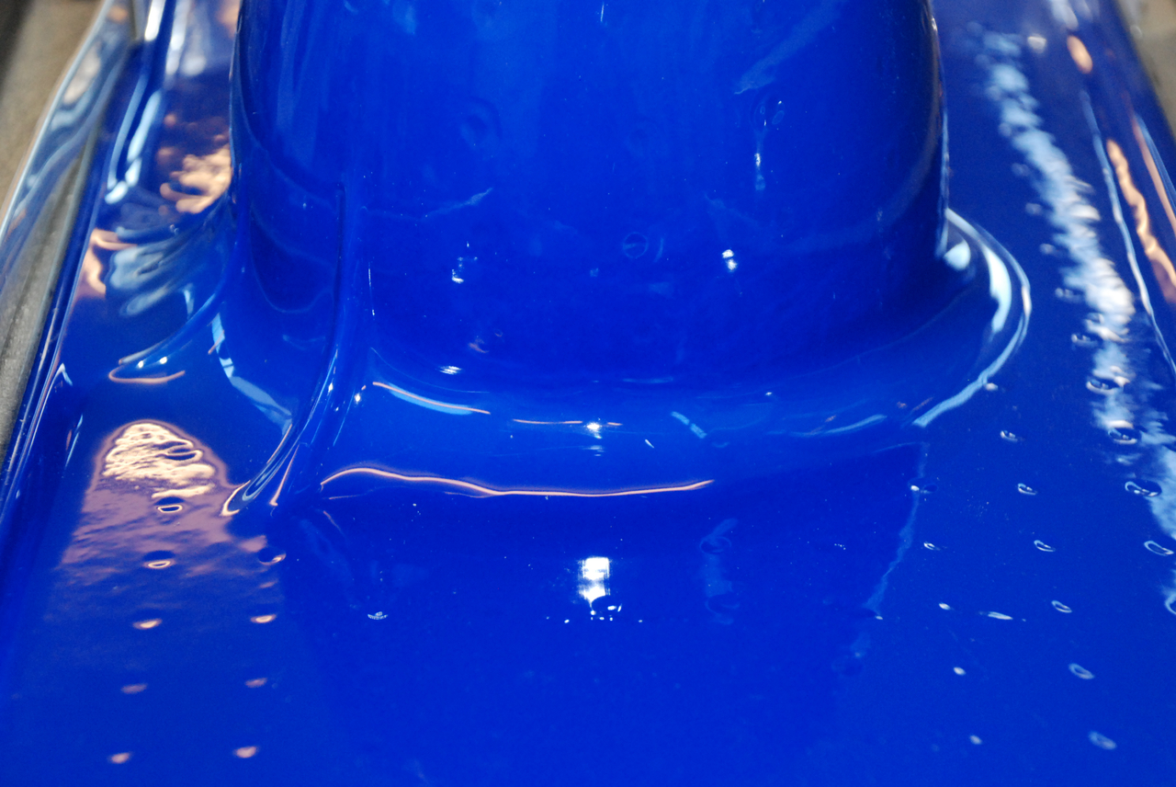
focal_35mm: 99
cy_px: 394
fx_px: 3237
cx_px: 588
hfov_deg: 20.6
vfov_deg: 13.9
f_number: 5.3
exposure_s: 1/60
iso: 1250
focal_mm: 66
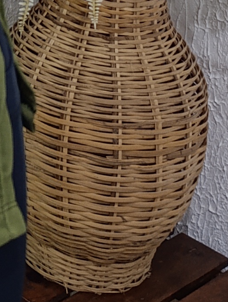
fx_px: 1200
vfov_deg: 13.1
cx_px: -361
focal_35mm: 137
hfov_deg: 9.4
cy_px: -222
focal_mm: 6.14
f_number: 1.6
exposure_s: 1/40
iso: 1250
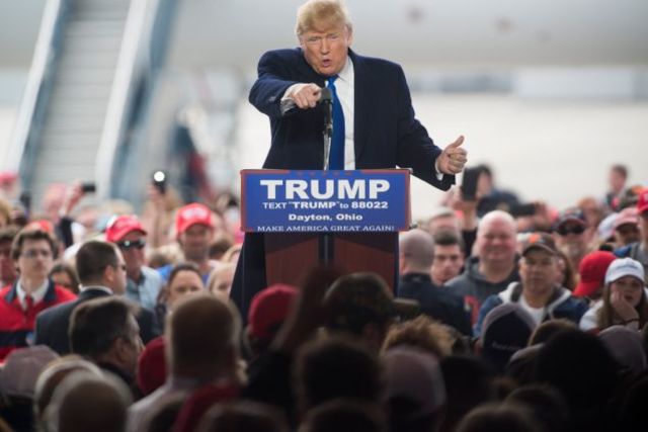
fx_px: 7561
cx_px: 324
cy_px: 216
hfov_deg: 4.9
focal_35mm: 420
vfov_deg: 3.3
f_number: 5.6
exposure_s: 1/2000
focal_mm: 420
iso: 400
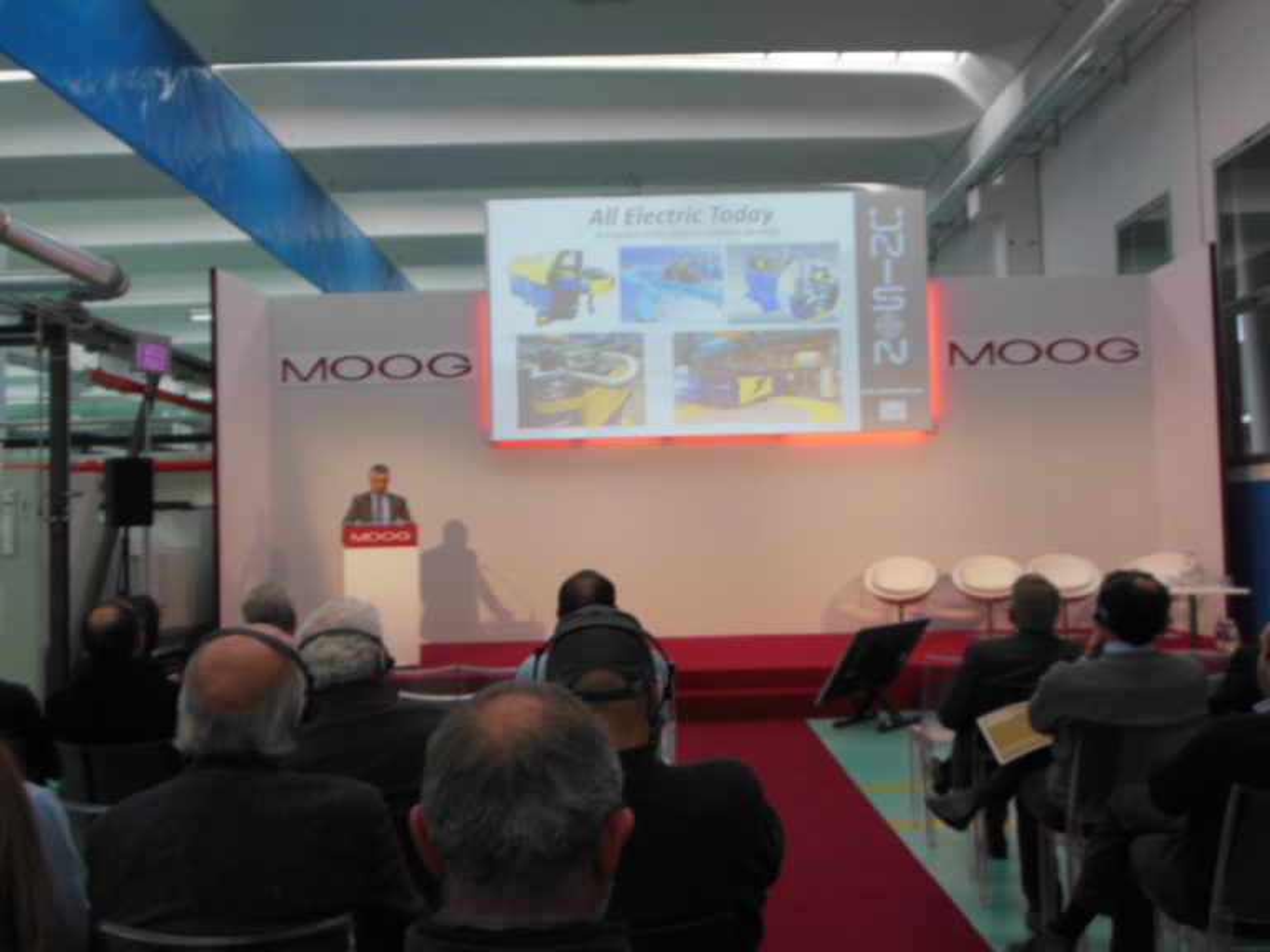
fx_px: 1211
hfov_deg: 55.4
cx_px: 635
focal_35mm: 33
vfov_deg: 42.9
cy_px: 476
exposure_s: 1/50
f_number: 3.5
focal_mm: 6
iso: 125
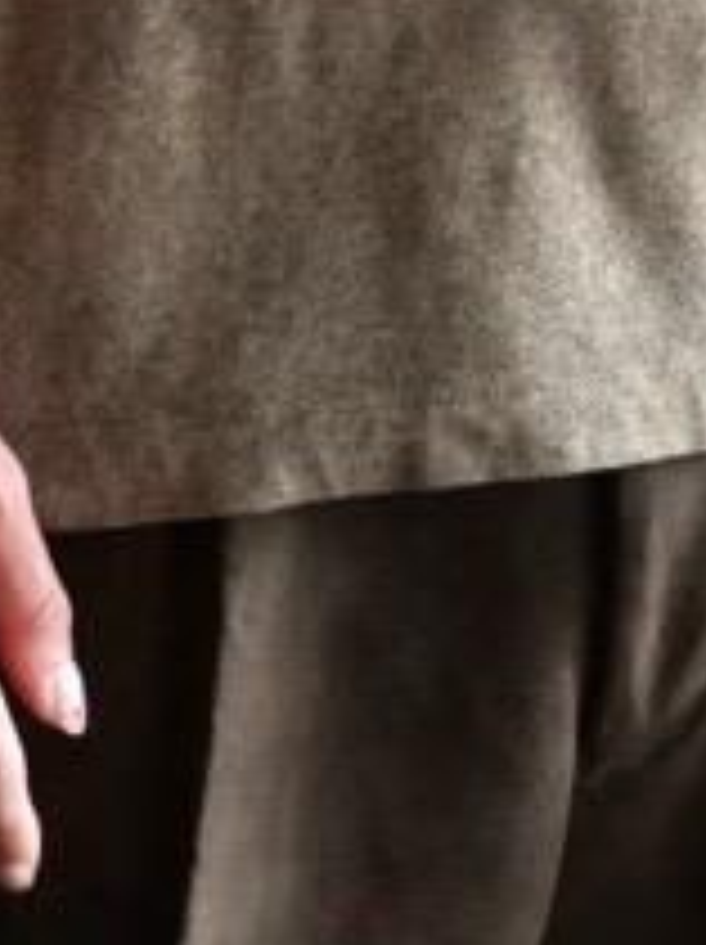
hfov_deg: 3.4
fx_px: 11962
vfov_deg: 4.5
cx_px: 391
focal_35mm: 439
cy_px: -659
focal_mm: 54
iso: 2500
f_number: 4
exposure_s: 1/125
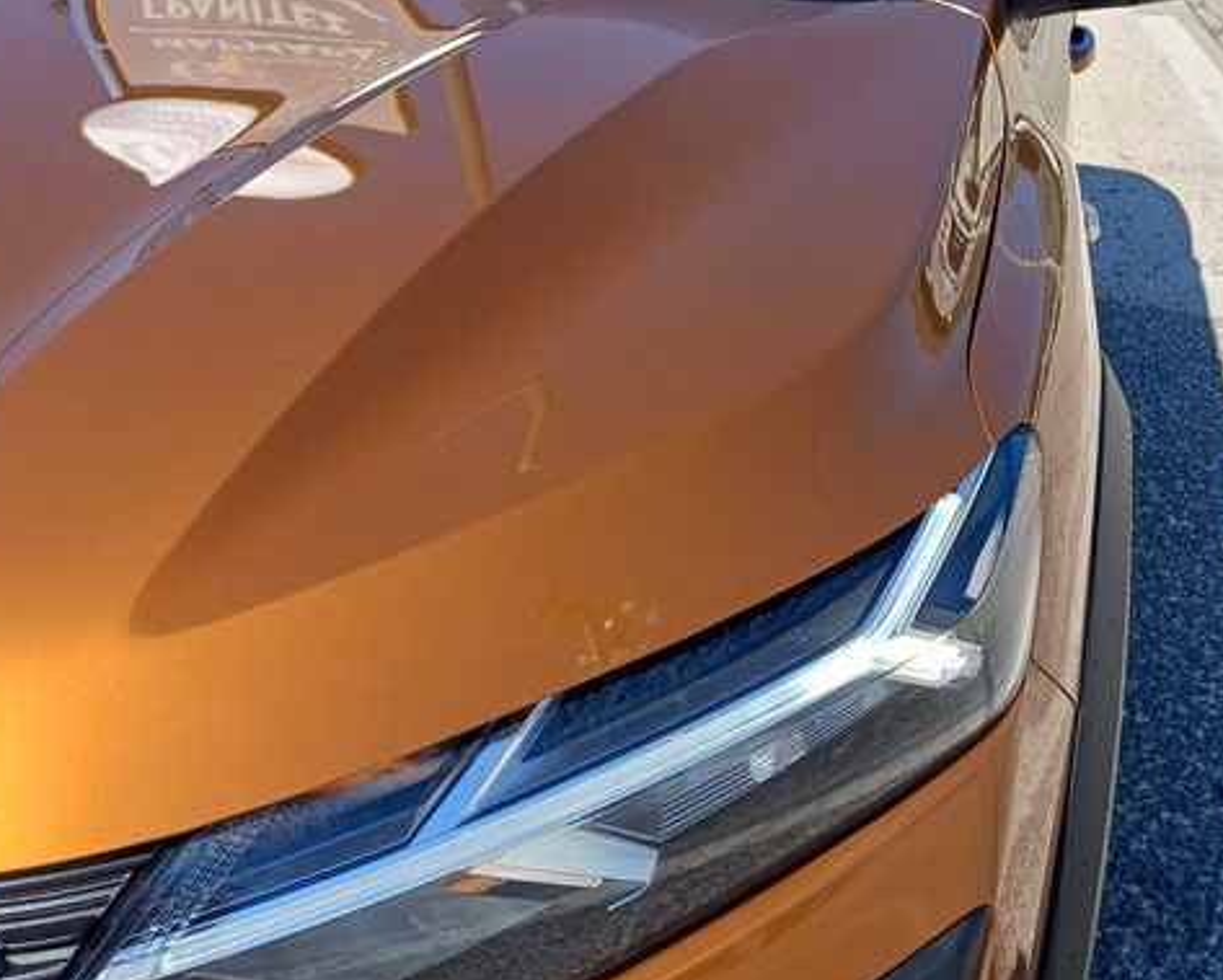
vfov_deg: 44.4
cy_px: 411
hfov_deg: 53.9
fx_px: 1195
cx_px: 708
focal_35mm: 33
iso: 50
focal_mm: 4.65
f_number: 1.8
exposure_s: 1/837
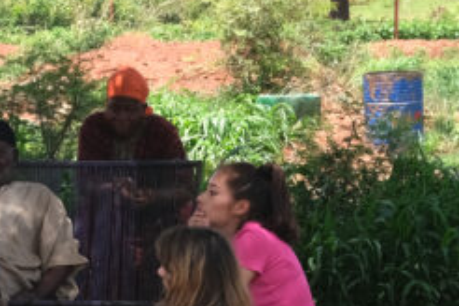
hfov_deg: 9.2
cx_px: -34
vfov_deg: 6.2
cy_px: 72
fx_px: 2818
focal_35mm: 221
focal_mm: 35
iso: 160
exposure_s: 1/450
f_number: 5.6
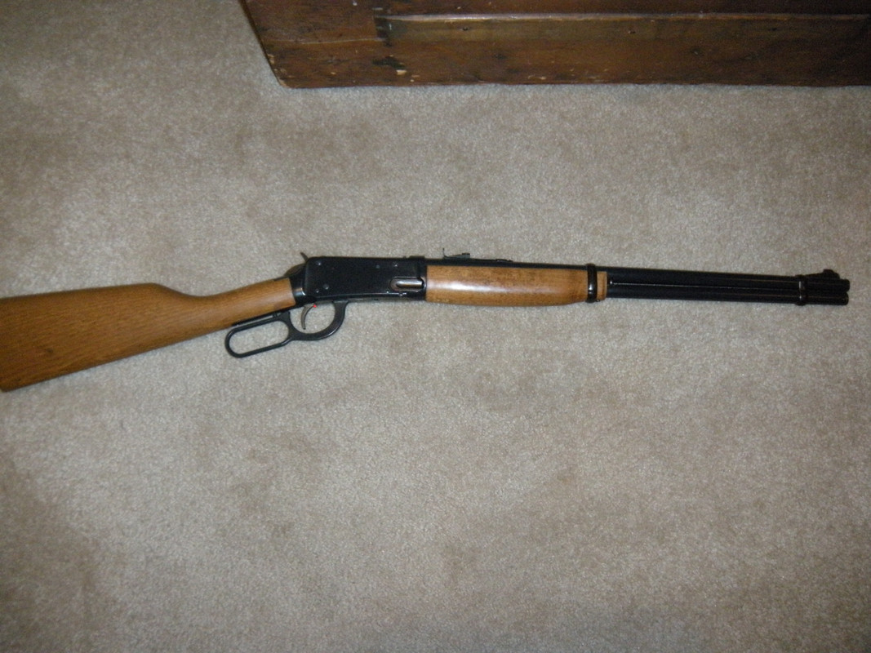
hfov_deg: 52.6
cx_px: 436
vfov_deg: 40.7
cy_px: 326
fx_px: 881
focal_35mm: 35
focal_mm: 5.9
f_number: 3.8
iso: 400
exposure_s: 1/60
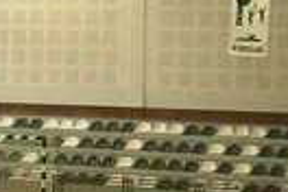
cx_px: 35
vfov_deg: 7.5
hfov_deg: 11.4
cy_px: 257
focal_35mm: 180
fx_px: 1440
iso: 200
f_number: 2.8
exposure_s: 1/60
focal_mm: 6
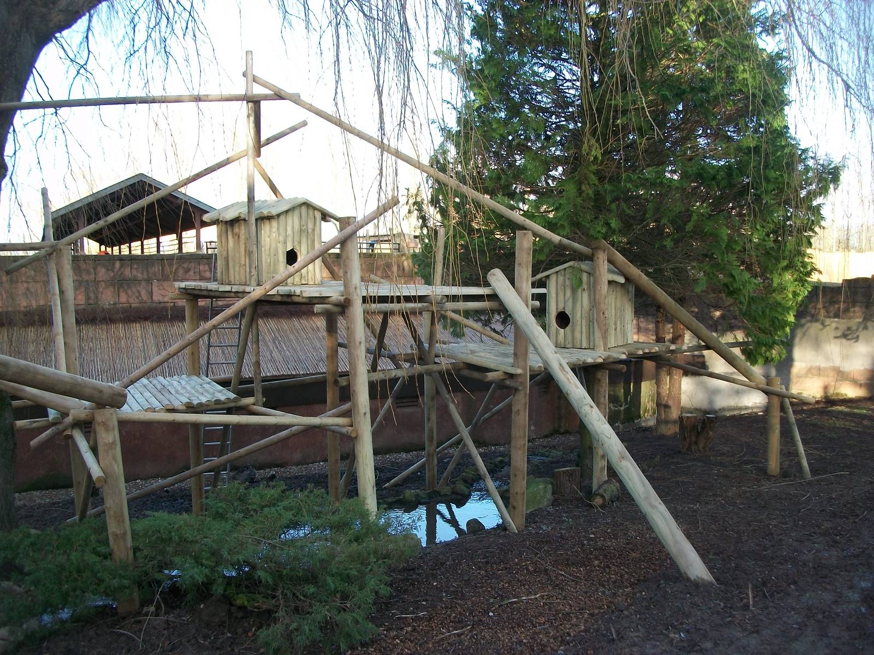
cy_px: 328
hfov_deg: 56.8
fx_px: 808
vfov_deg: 44.2
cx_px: 437
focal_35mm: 32
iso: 80
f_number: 2.9
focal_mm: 5.7
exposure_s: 1/125
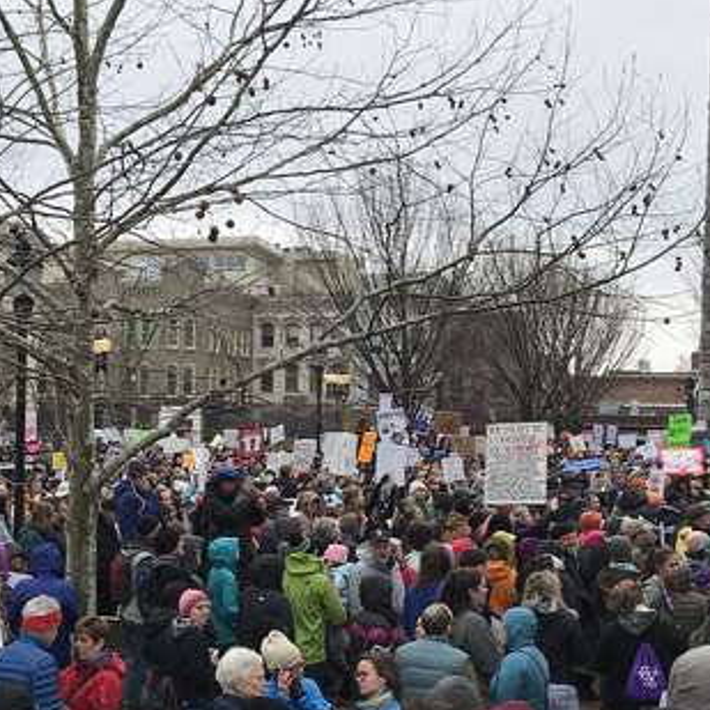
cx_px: 195
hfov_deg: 26.6
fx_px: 1485
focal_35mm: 64
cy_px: 358
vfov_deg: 26.9
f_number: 1.8
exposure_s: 1/833
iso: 20
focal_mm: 3.99
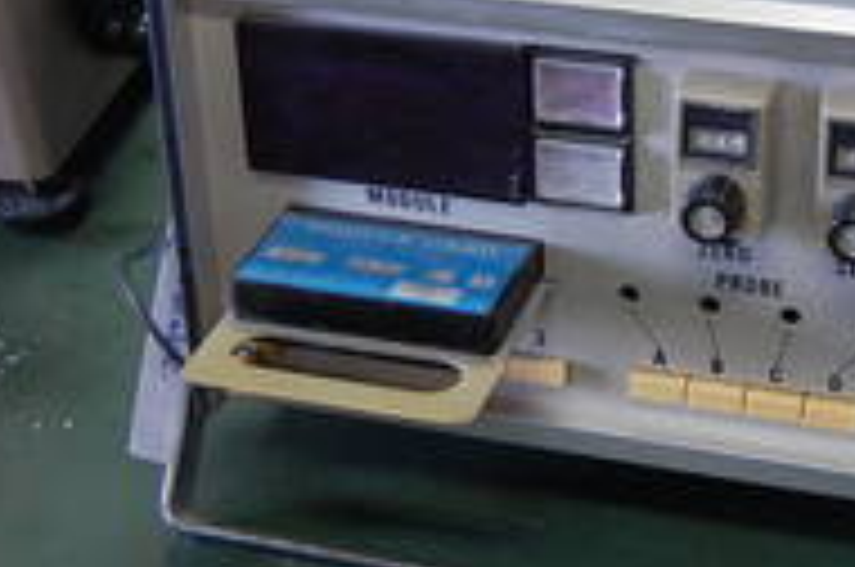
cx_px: 580
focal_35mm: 82
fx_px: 1944
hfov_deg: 24.7
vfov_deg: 16.6
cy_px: 196
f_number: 4.2
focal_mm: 26
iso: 800
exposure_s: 1/20
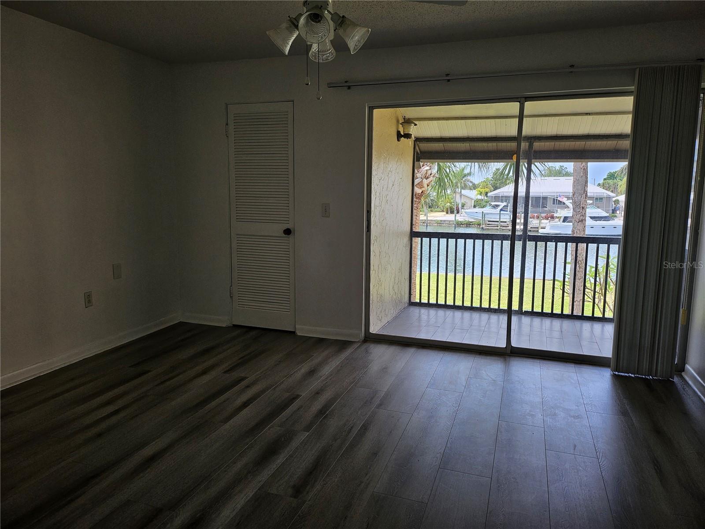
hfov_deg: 71.6
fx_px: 489
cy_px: 264
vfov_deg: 56.8
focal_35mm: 24
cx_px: 352
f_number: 1.8
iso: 50
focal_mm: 5
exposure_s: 1/300
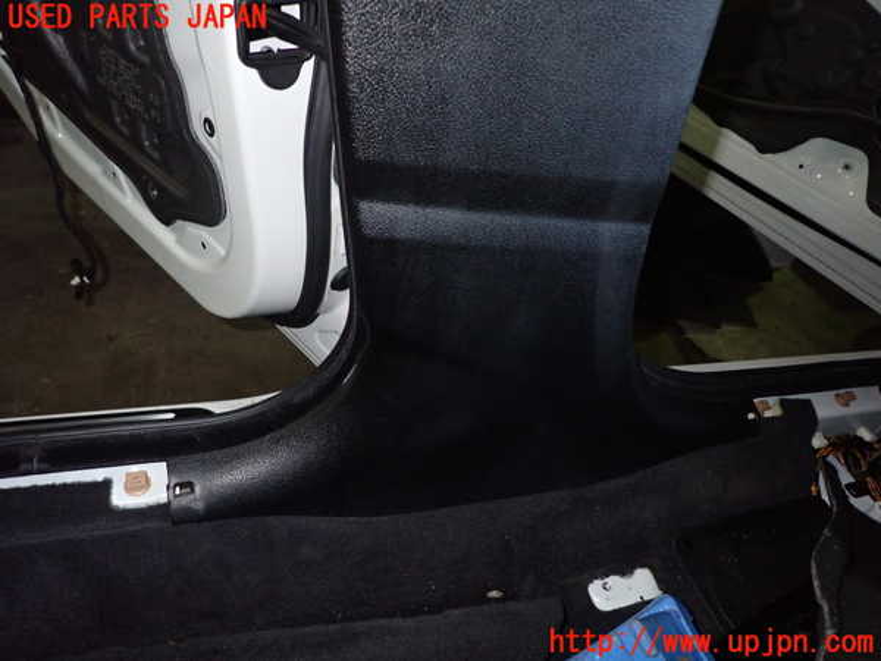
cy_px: 330
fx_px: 636
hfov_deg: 69.4
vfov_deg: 54.9
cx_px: 440
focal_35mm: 25
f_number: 5.6
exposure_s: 1/30
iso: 800
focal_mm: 4.5
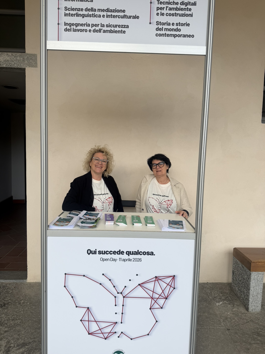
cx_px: 132
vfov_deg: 71.6
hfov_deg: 56.8
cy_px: 177
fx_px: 245
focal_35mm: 24
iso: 80
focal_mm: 6.76
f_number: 1.78
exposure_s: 1/1156
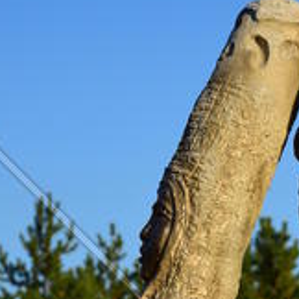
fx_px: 2766
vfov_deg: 6.1
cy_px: 448
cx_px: 293
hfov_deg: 6.2
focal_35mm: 283
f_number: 5.3
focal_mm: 62
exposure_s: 1/400
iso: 100
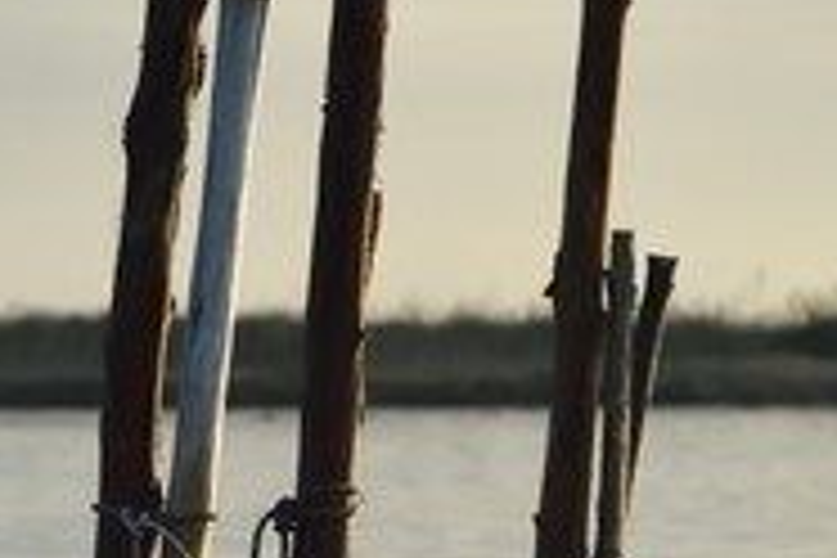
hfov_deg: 3.6
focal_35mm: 565
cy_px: 166
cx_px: 684
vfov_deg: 2.4
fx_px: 13135
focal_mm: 250
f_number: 13
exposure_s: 1/320
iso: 400
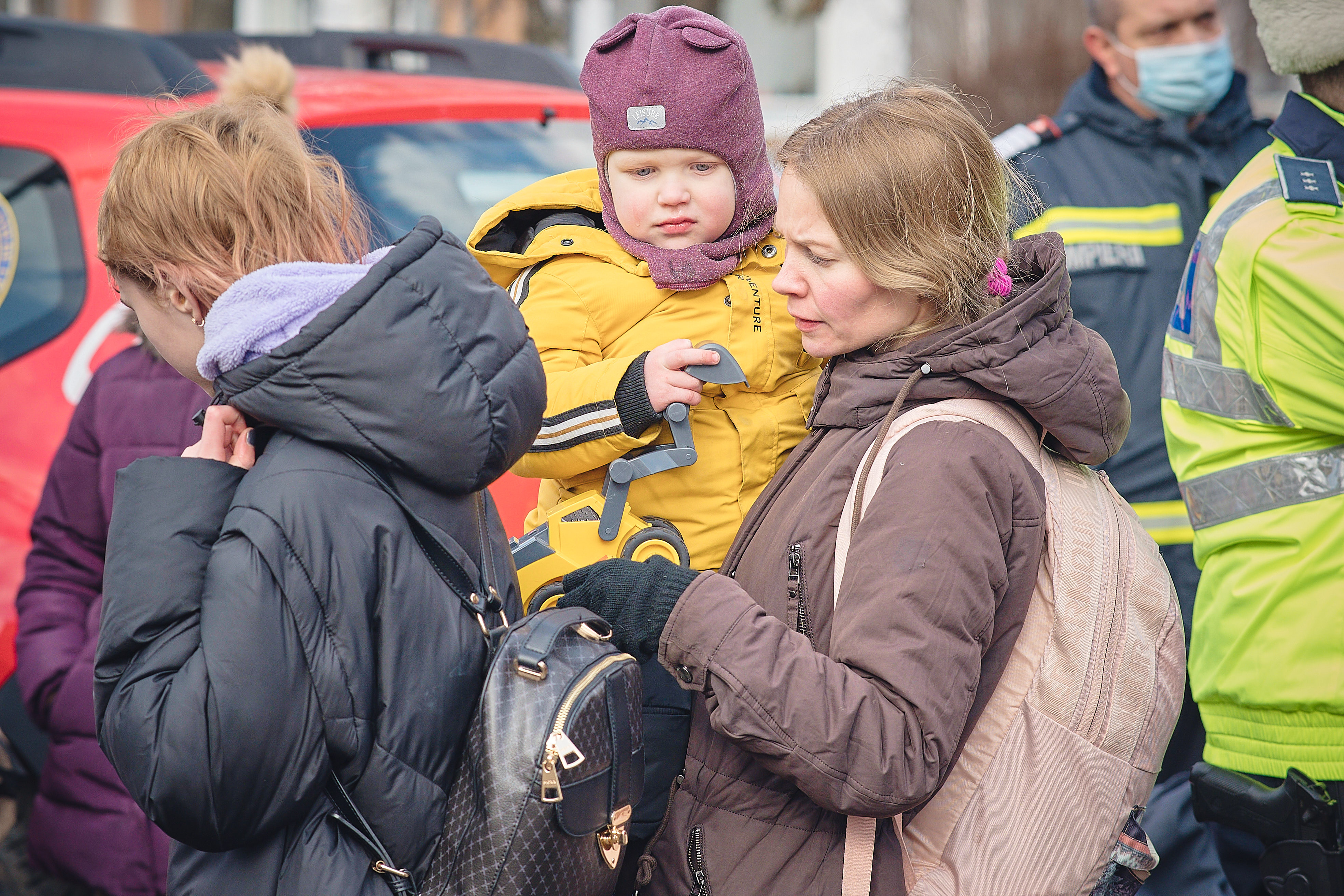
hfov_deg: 16.1
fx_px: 4741
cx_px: 672
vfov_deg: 10.8
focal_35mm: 127
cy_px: 448
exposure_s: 1/2500
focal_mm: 85
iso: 800
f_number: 2.8
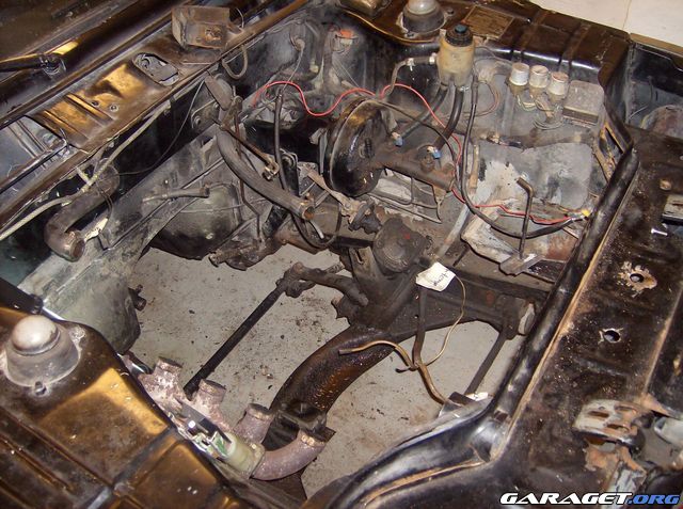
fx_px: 709
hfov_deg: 51.5
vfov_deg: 39.5
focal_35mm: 36
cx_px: 342
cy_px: 254
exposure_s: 1/60
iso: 200
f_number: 2.8
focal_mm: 6
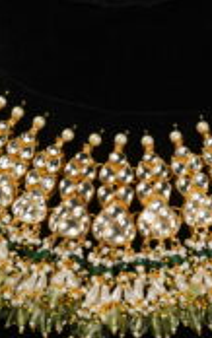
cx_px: 136
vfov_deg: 17.8
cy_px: 164
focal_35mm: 117
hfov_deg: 11.2
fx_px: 1080
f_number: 7.1
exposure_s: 1/200
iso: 4000
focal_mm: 50
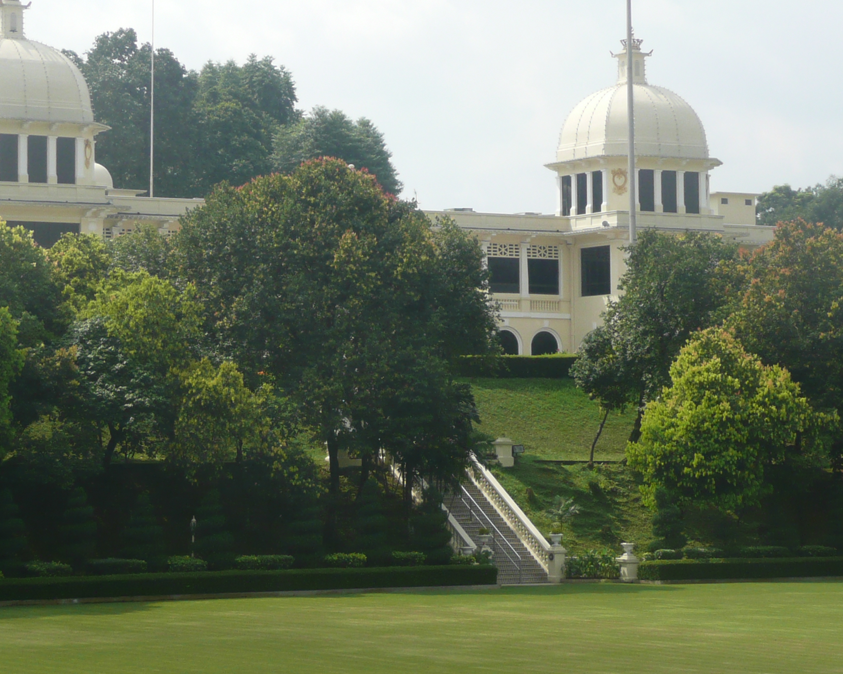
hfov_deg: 14.6
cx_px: 339
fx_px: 3293
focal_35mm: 132
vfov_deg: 11.7
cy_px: 228
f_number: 4.6
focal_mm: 12.7
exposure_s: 1/500
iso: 100
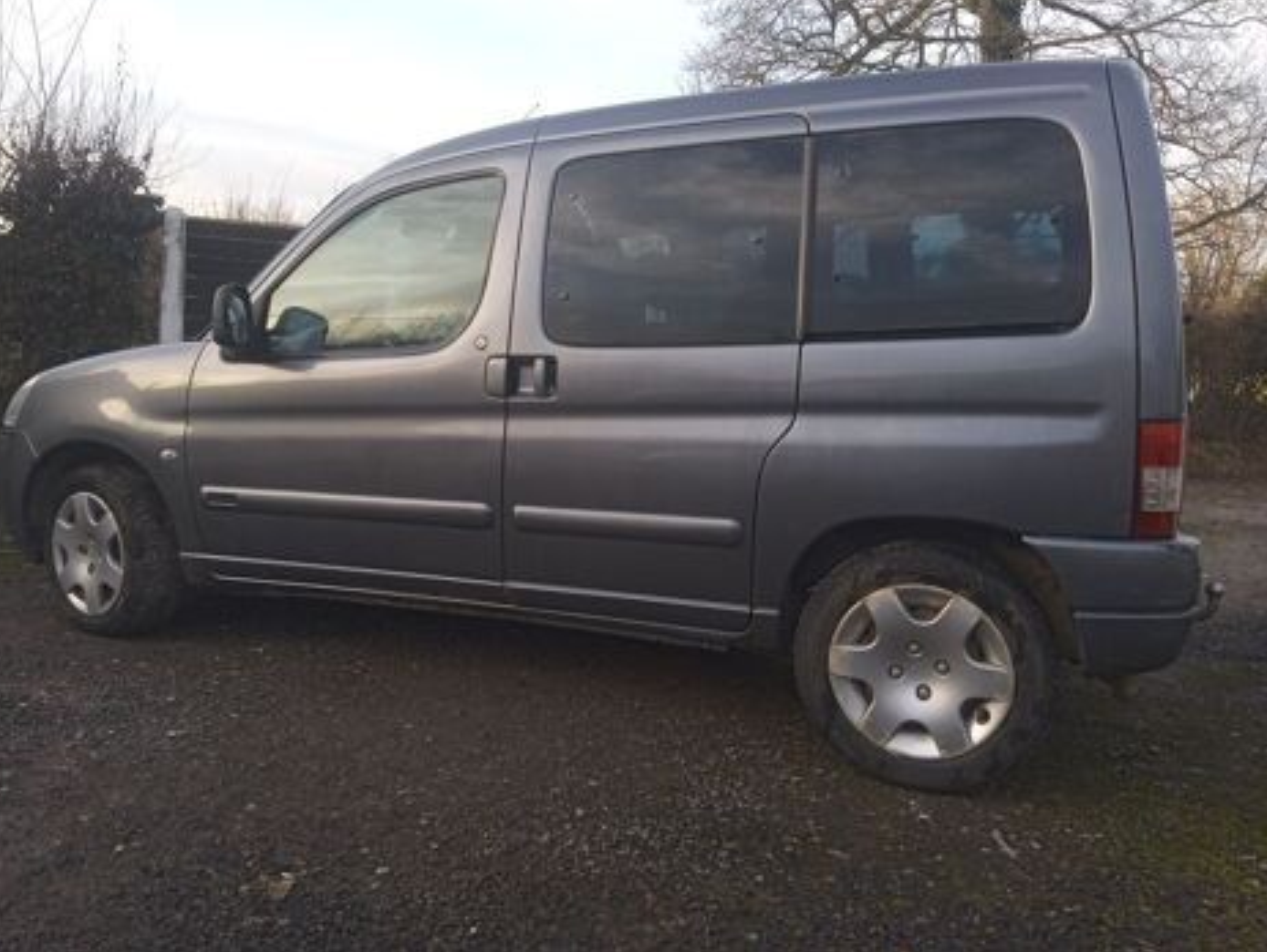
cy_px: 468
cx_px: 613
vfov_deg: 48.3
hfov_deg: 61.6
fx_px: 1062
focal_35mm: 29
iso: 115
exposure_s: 1/100
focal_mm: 3.43
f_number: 2.2
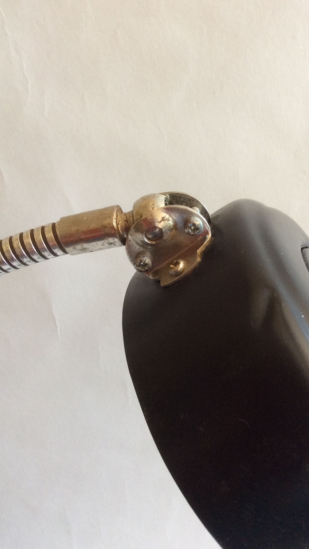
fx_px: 510
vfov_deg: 56.6
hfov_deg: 33.5
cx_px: 193
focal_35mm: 35
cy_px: 274
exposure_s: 1/25
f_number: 2.4
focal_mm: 3.3
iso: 80
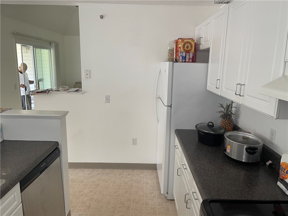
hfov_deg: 67.3
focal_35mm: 26
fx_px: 216
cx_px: 144
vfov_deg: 53.1
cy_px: 108
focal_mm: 5.1
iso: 125
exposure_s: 1/82
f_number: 1.6
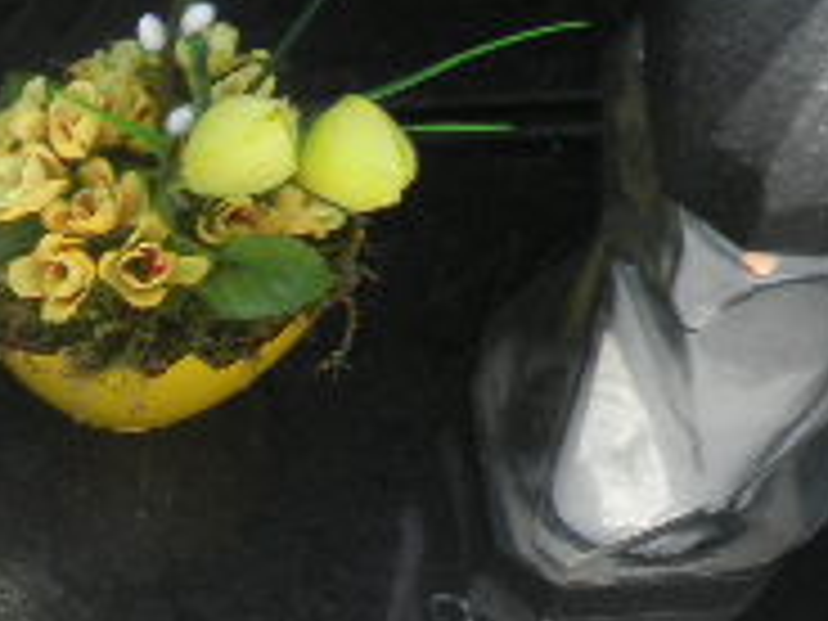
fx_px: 2248
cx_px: -369
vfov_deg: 14.7
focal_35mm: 94
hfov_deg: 18.7
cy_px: 914
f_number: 3.5
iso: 64
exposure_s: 1/80
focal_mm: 5
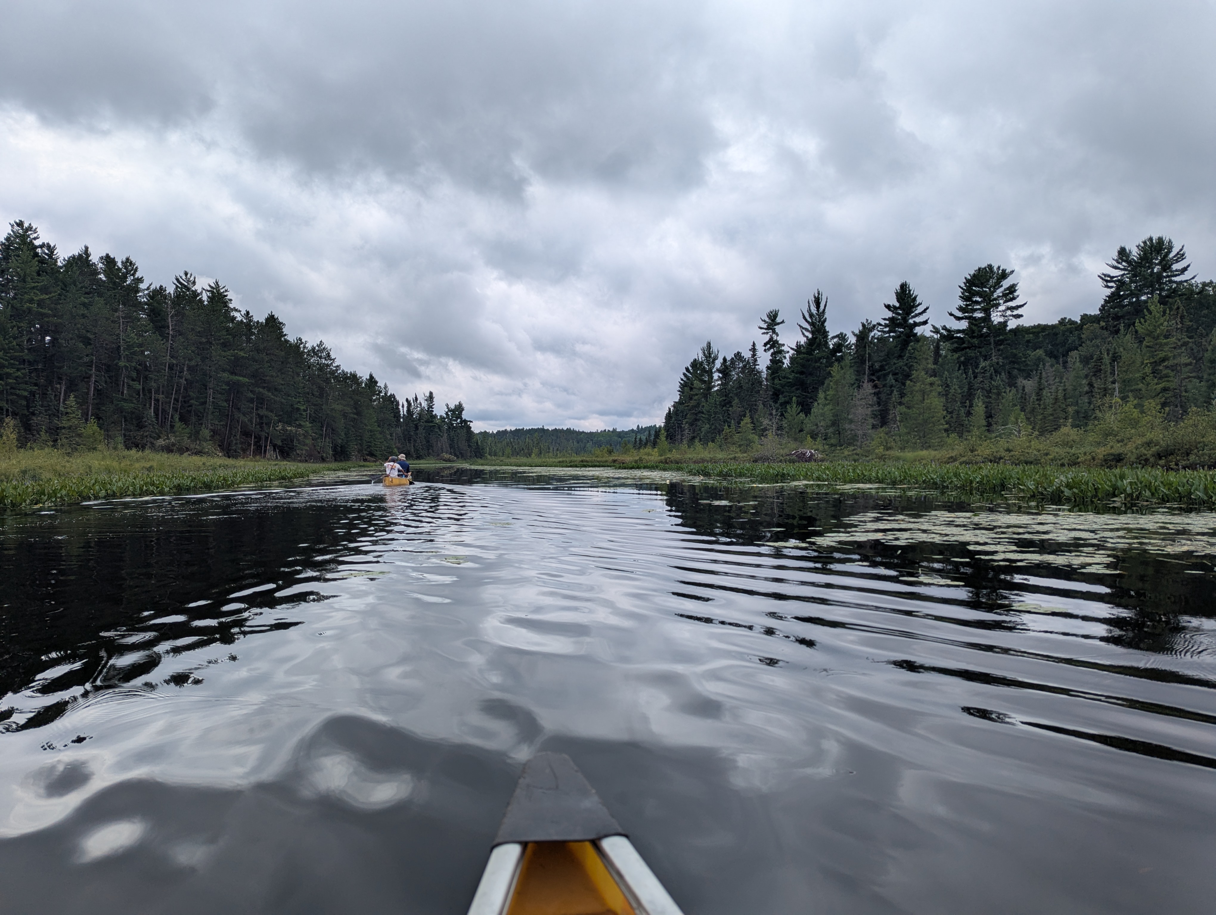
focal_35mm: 24
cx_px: 608
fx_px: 844
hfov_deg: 71.5
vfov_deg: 56.9
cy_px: 458
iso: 36
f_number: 1.85
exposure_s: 1/1451
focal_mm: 6.81
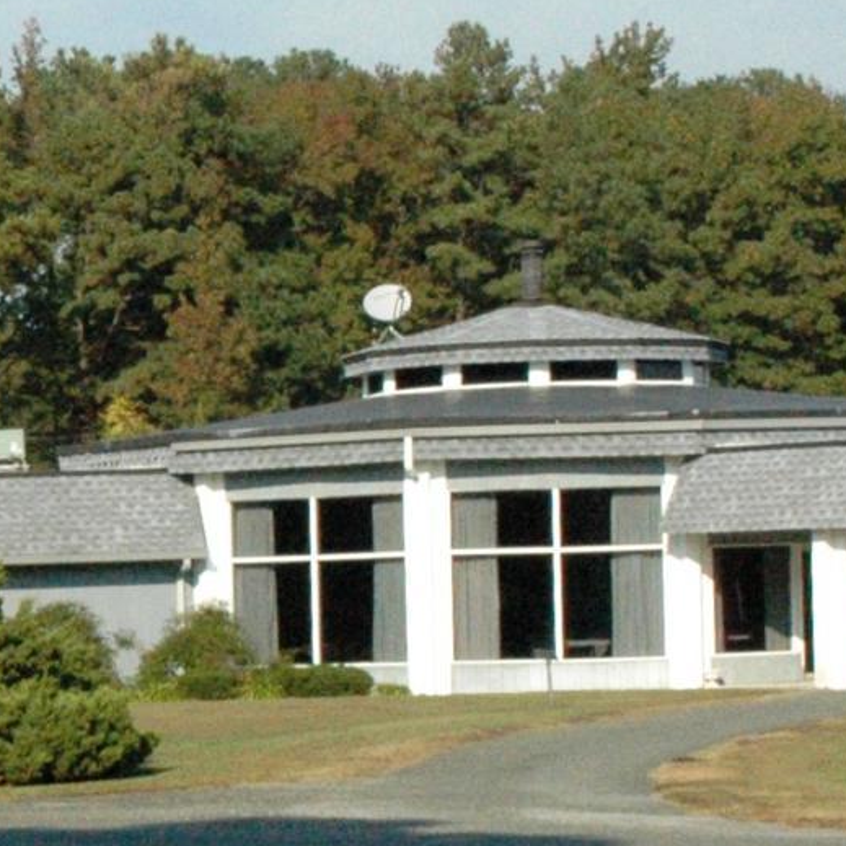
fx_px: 3475
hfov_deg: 13.7
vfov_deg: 13.9
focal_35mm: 126
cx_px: 34
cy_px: 524
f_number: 14
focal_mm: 25
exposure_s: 1/800
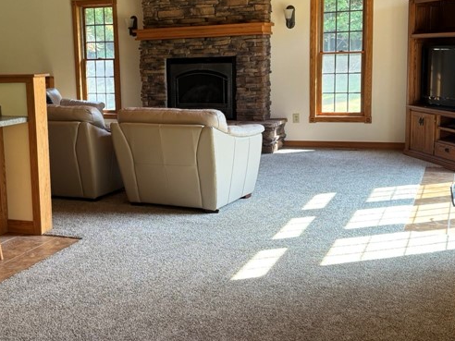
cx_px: 157
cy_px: 144
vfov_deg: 29.1
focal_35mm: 50
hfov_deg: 37.8
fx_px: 657
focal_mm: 6.76
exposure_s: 1/121
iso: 160
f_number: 1.78
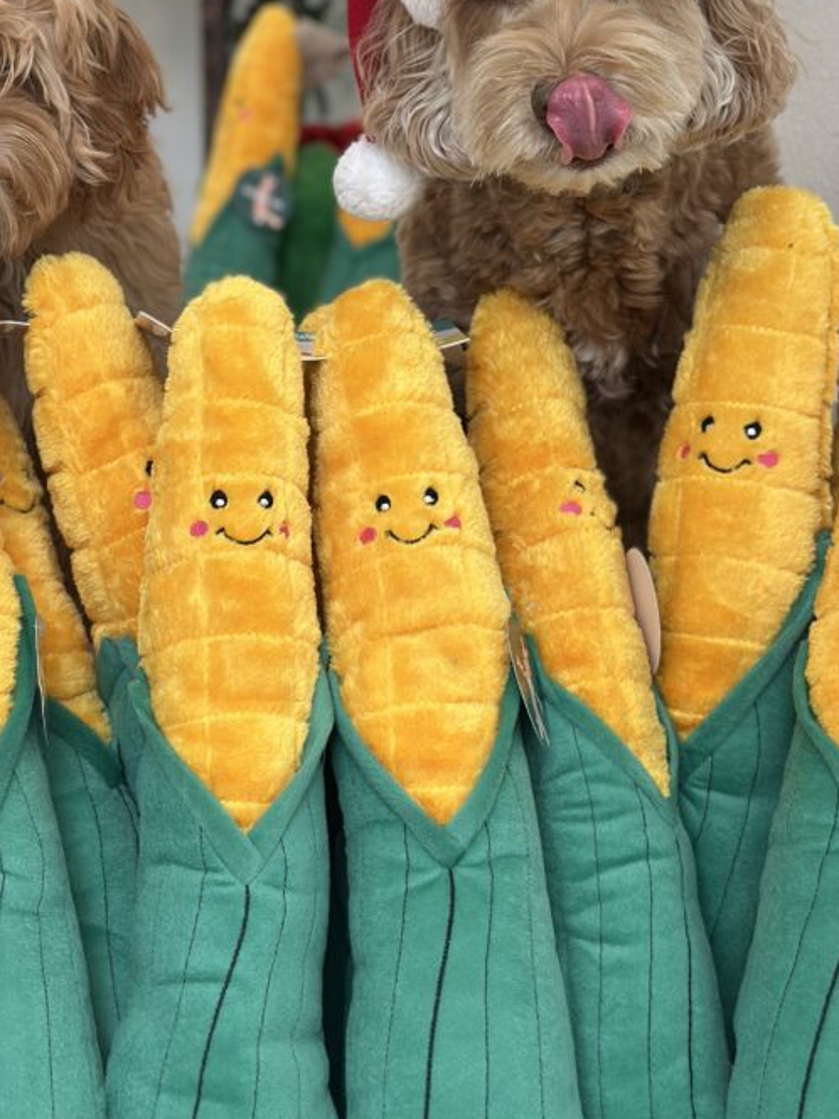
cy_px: 386
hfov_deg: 19.7
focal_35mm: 74
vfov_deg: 26.2
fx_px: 2391
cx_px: 202
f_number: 1.78
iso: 100
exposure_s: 1/172
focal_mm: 6.86
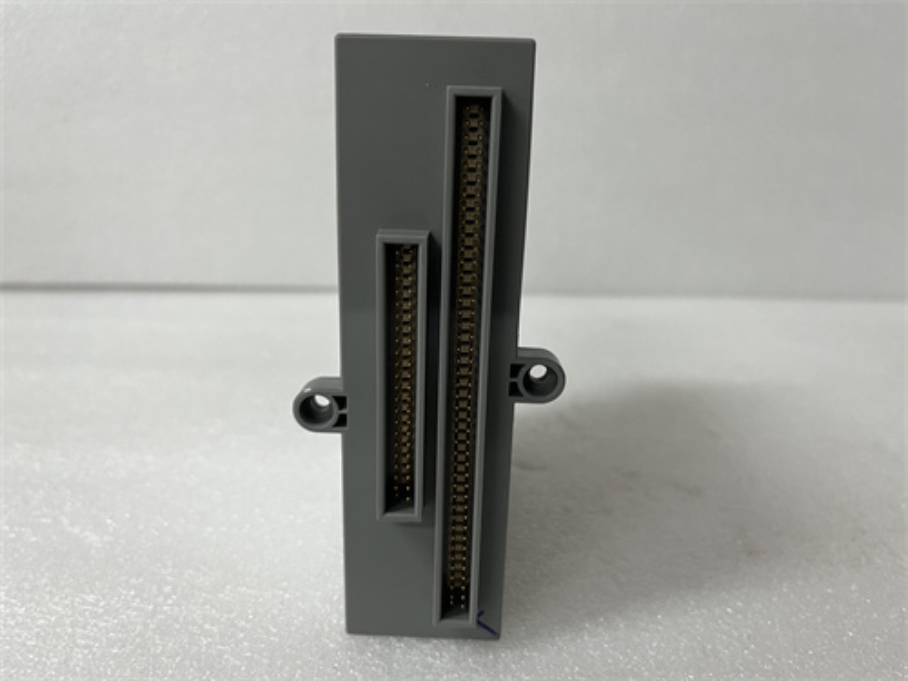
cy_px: 340
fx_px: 682
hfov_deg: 67.3
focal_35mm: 26
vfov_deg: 53.1
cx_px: 454
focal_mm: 5.1
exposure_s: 1/50
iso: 80
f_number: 1.6
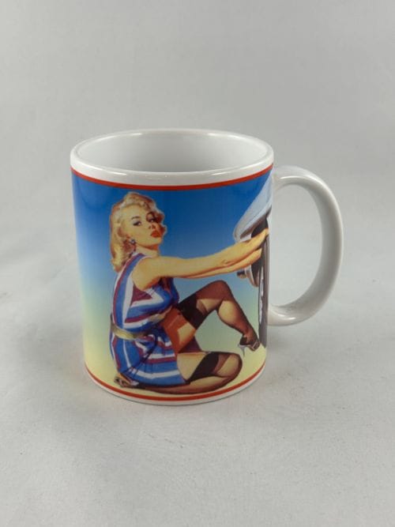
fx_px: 731
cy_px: 264
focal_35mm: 48
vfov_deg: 39.7
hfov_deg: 30.3
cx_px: 198
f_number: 1.78
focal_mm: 6.86
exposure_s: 1/100
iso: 50
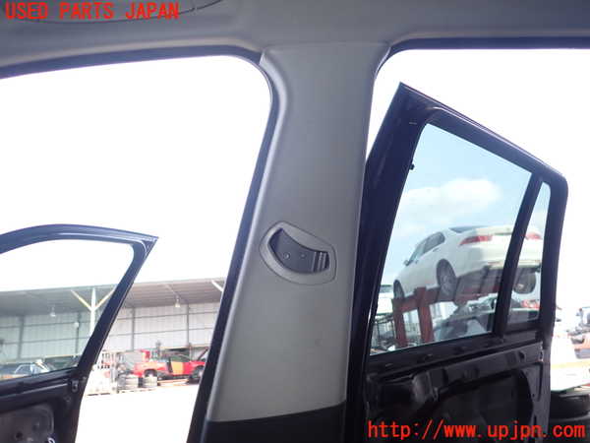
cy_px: 222
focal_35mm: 25
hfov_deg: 69.4
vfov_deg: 54.9
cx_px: 295
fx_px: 426
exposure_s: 1/30
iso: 100
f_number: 5.6
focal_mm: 4.5
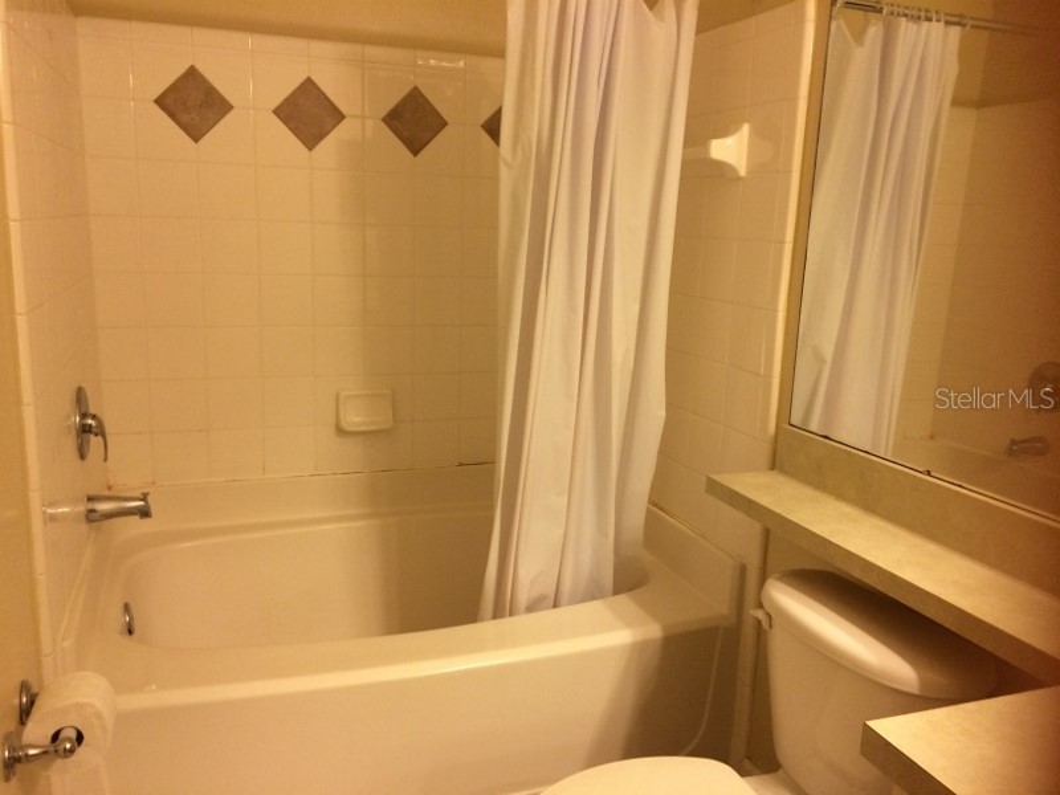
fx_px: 888
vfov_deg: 48.2
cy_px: 398
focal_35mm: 29
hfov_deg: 61.7
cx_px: 530
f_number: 2.2
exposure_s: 1/30
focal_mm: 4.15
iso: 125
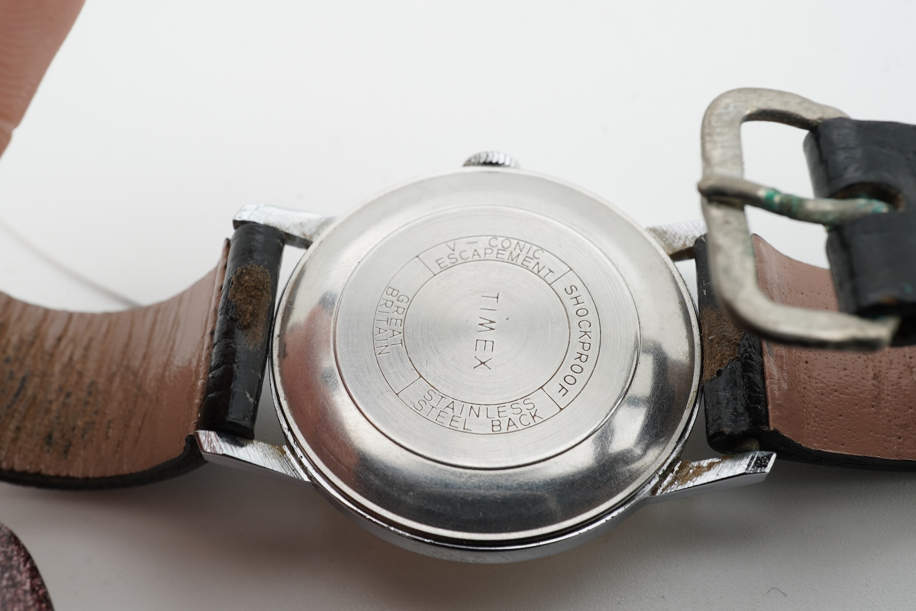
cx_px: 458
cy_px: 306
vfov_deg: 29.9
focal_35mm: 45
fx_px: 1145
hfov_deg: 43.6
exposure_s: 1/60
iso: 125
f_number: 22
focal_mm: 30
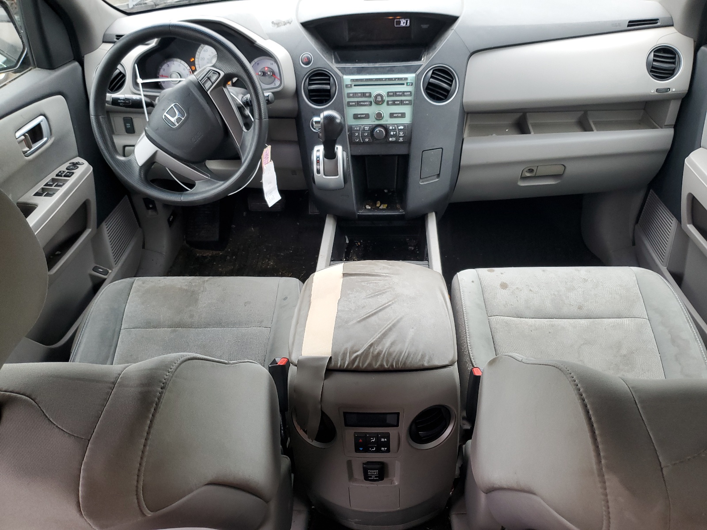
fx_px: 531
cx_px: 354
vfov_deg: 53.1
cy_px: 265
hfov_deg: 67.3
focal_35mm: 26
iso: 68
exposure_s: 1/60.2
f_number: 1.5
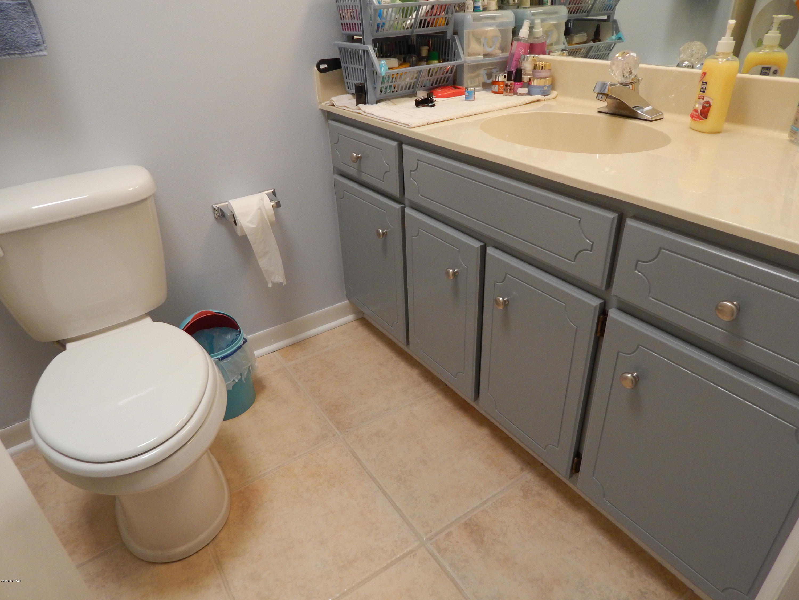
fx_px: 531
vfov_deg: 58.9
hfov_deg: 73.9
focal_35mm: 23
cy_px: 300
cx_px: 400
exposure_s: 1/30
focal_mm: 4
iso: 250
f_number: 3
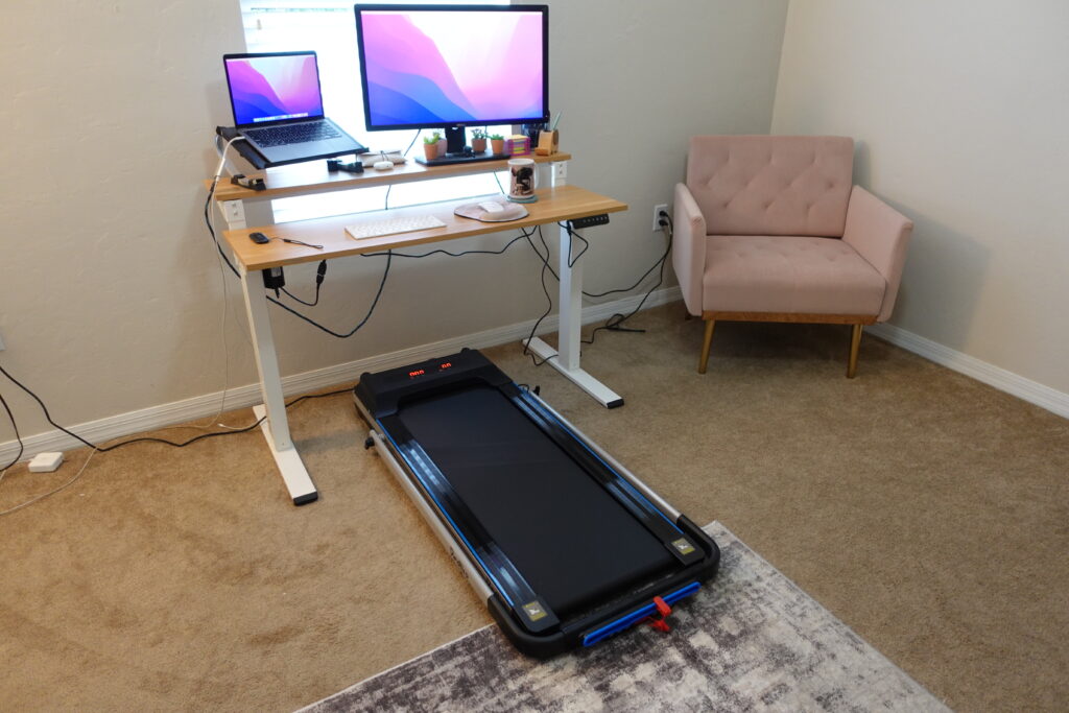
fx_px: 713
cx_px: 534
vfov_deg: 53.1
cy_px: 356
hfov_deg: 73.7
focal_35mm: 24
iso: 640
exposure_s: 1/30
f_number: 1.8
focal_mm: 9.4
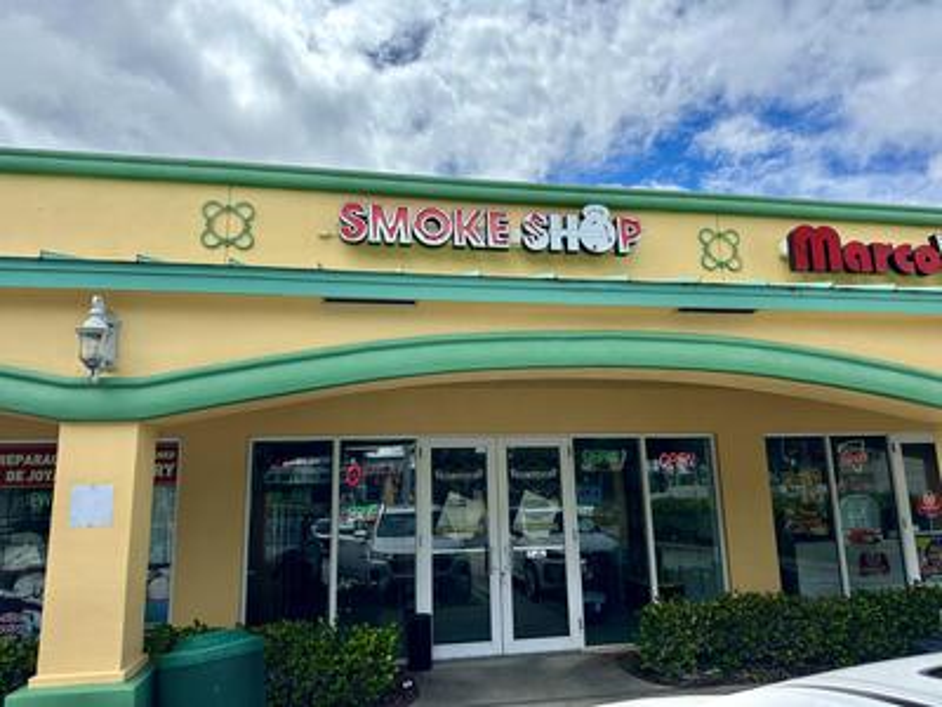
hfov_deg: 71.6
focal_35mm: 24
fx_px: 653
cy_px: 354
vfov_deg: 56.8
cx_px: 471
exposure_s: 1/5525
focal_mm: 6.86
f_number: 1.78
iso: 80
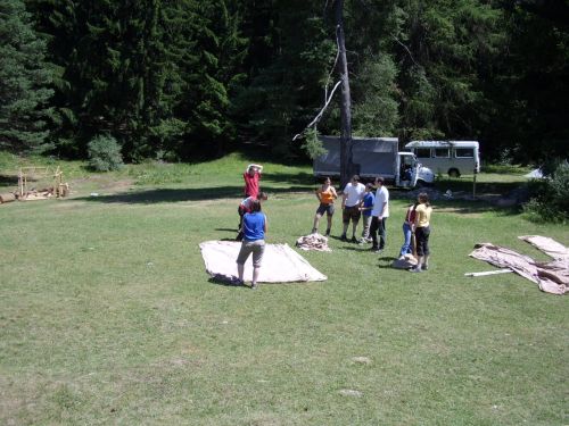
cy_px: 213
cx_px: 284
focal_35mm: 30
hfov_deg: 60.0
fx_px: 493
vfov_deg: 46.8
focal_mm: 5.8
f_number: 4.1
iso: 71
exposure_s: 1/420
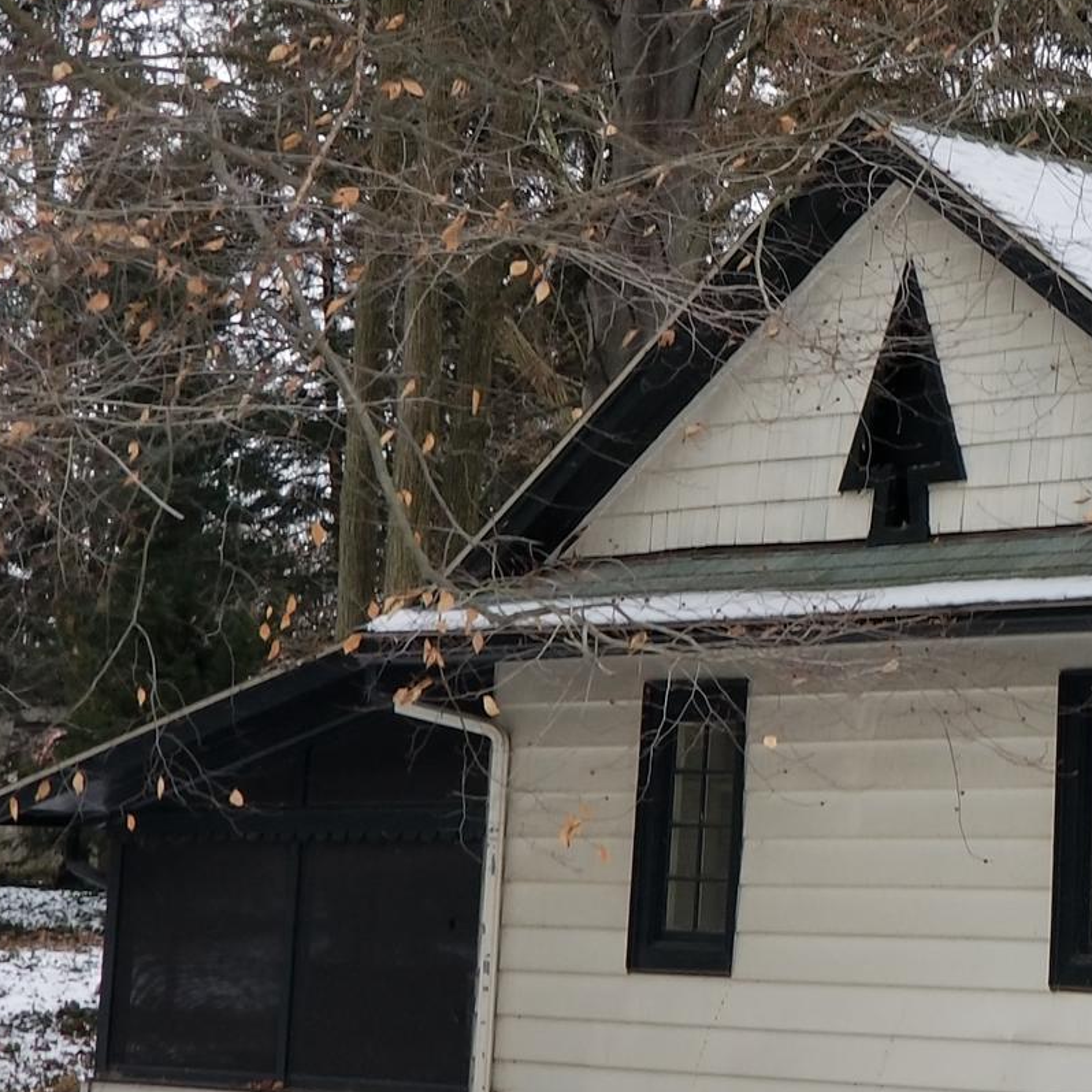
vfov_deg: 14.8
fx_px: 4211
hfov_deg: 14.3
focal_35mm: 118
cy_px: 439
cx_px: 1323
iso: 25
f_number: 2.4
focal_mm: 6
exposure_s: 1/179
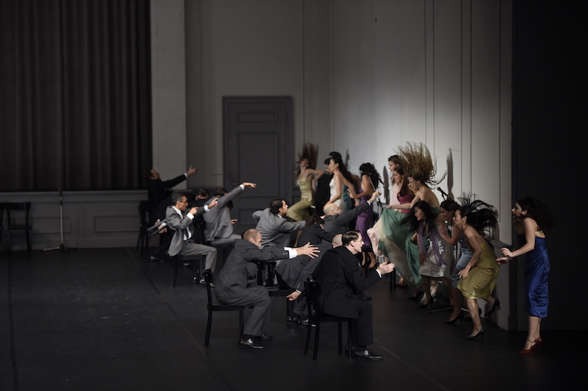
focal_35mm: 116
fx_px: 1893
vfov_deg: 11.8
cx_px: 294
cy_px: 196
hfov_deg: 17.7
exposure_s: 1/320
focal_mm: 116
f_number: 2.8
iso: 1250
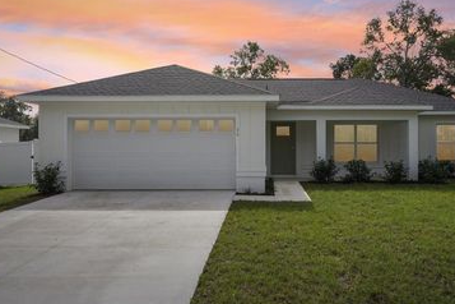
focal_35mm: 35
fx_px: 442
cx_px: 264
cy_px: 139
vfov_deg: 37.8
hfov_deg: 54.2
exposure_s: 1/50
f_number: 18
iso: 100
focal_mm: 25
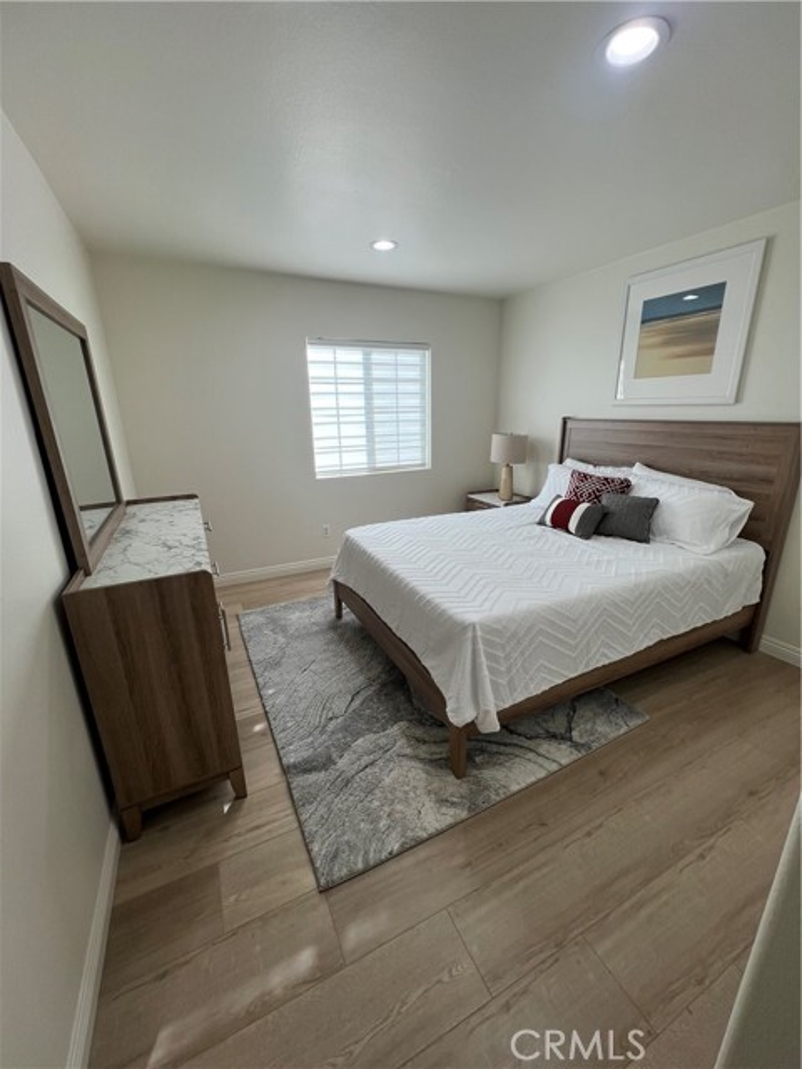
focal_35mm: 13
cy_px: 534
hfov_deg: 89.9
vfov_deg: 106.2
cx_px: 401
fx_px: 402
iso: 40
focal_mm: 1.57
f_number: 1.8
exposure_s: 1/120
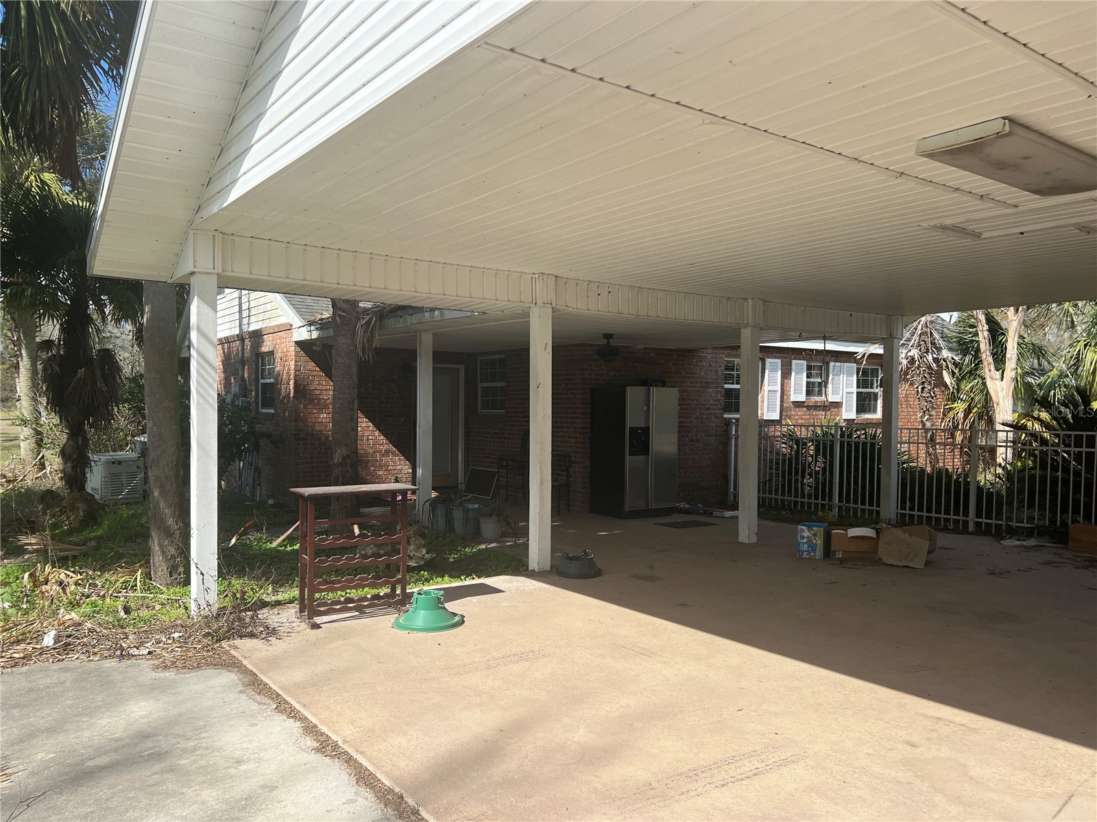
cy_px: 411
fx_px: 824
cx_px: 548
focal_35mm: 26
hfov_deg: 67.3
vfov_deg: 53.1
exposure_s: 1/2841
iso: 50
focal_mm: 5.7
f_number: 1.5
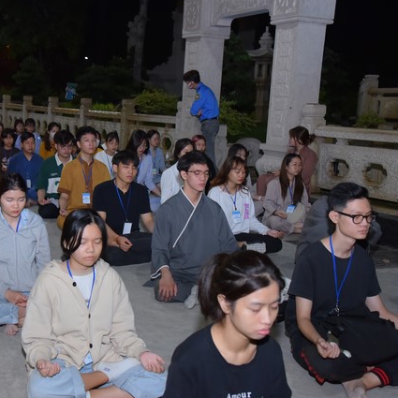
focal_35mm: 52
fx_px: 676
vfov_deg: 32.8
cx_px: 113
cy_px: 198
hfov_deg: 32.3
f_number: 6.3
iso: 2000
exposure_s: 1/125
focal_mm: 40
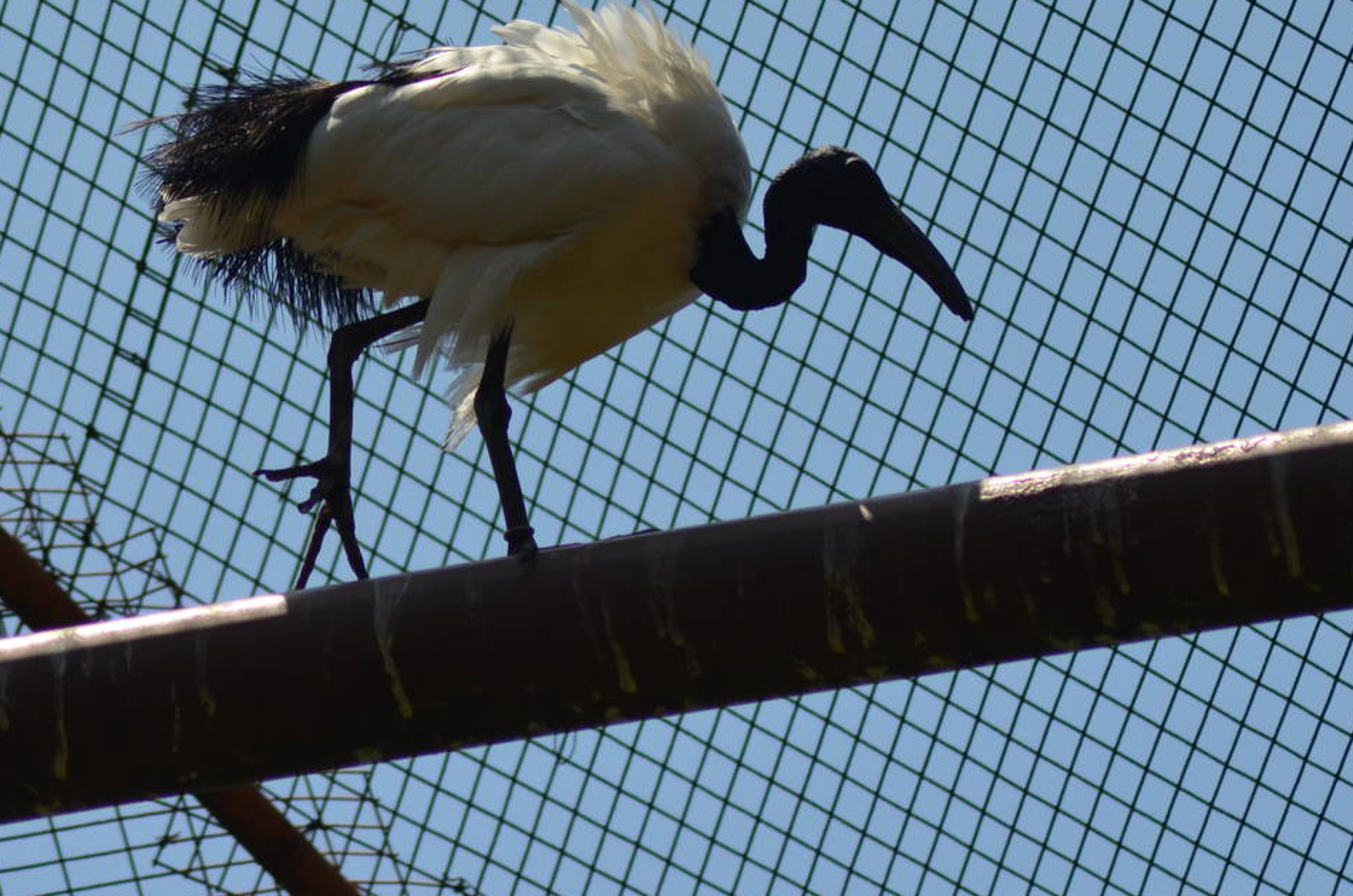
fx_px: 20817
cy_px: 210
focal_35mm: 555
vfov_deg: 2.5
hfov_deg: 3.7
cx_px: 630
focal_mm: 220
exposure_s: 1/2000
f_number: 5.6
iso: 200
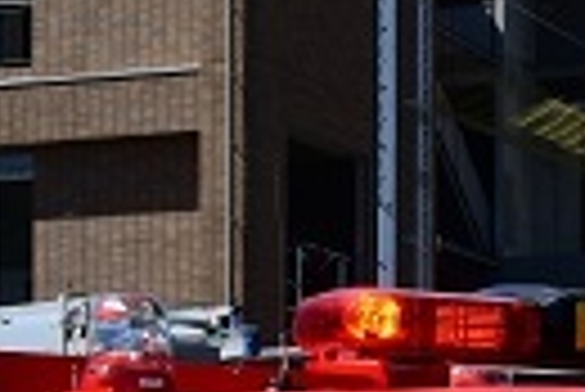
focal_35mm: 206
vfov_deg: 6.5
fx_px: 3351
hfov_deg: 10.0
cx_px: 317
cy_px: 770
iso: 320
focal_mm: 32
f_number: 10
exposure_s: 1/400
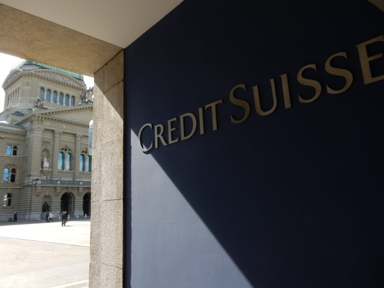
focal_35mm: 25
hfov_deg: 69.4
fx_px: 277
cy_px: 144
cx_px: 192
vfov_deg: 54.9
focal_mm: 4.5
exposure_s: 1/400
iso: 125
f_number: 3.7
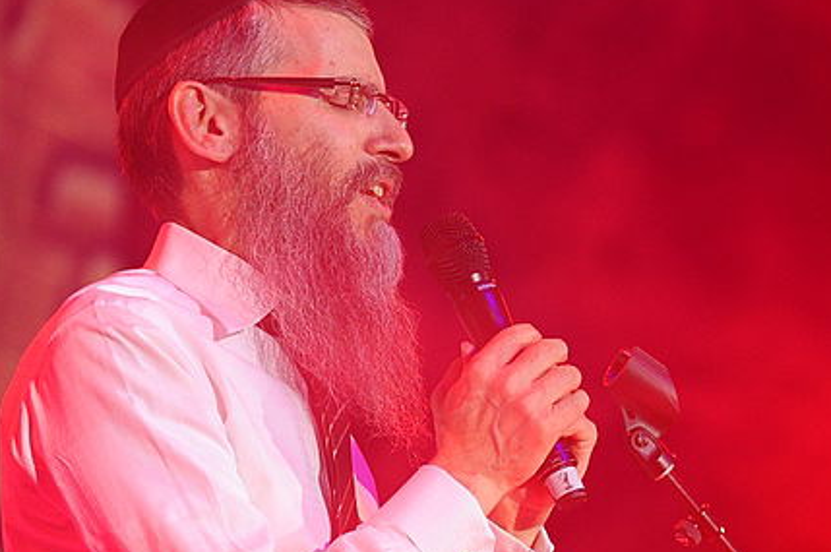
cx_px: 639
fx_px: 6018
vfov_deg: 5.3
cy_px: 320
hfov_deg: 7.9
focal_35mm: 261
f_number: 3.5
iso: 1600
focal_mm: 140
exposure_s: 1/400
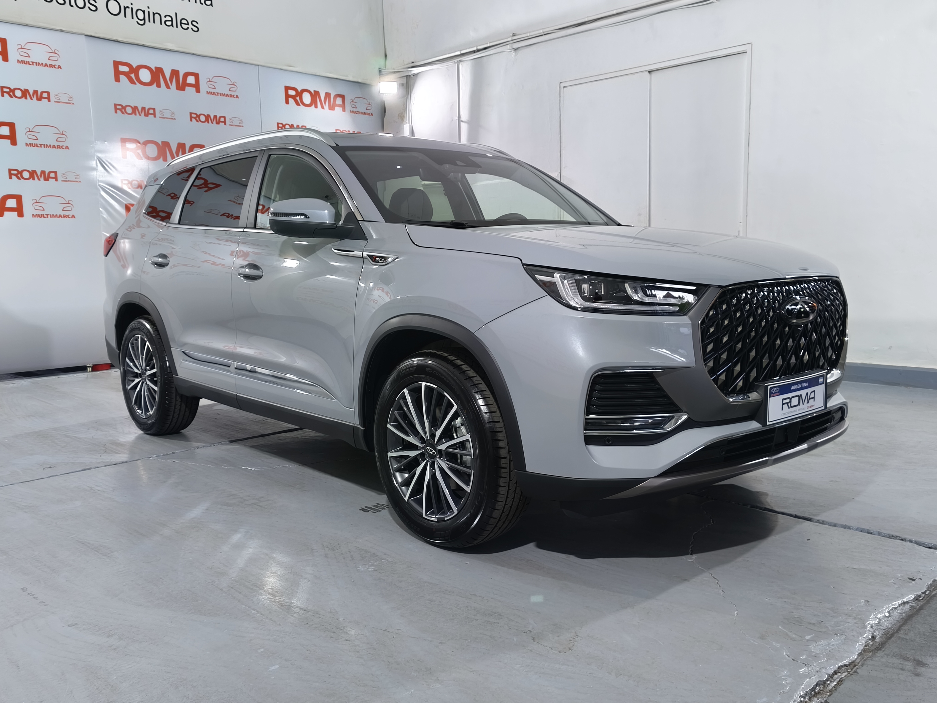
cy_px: 352
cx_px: 468
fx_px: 839
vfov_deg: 45.4
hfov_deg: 58.4
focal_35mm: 31
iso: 320
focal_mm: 5.35
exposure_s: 1/50
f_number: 1.7
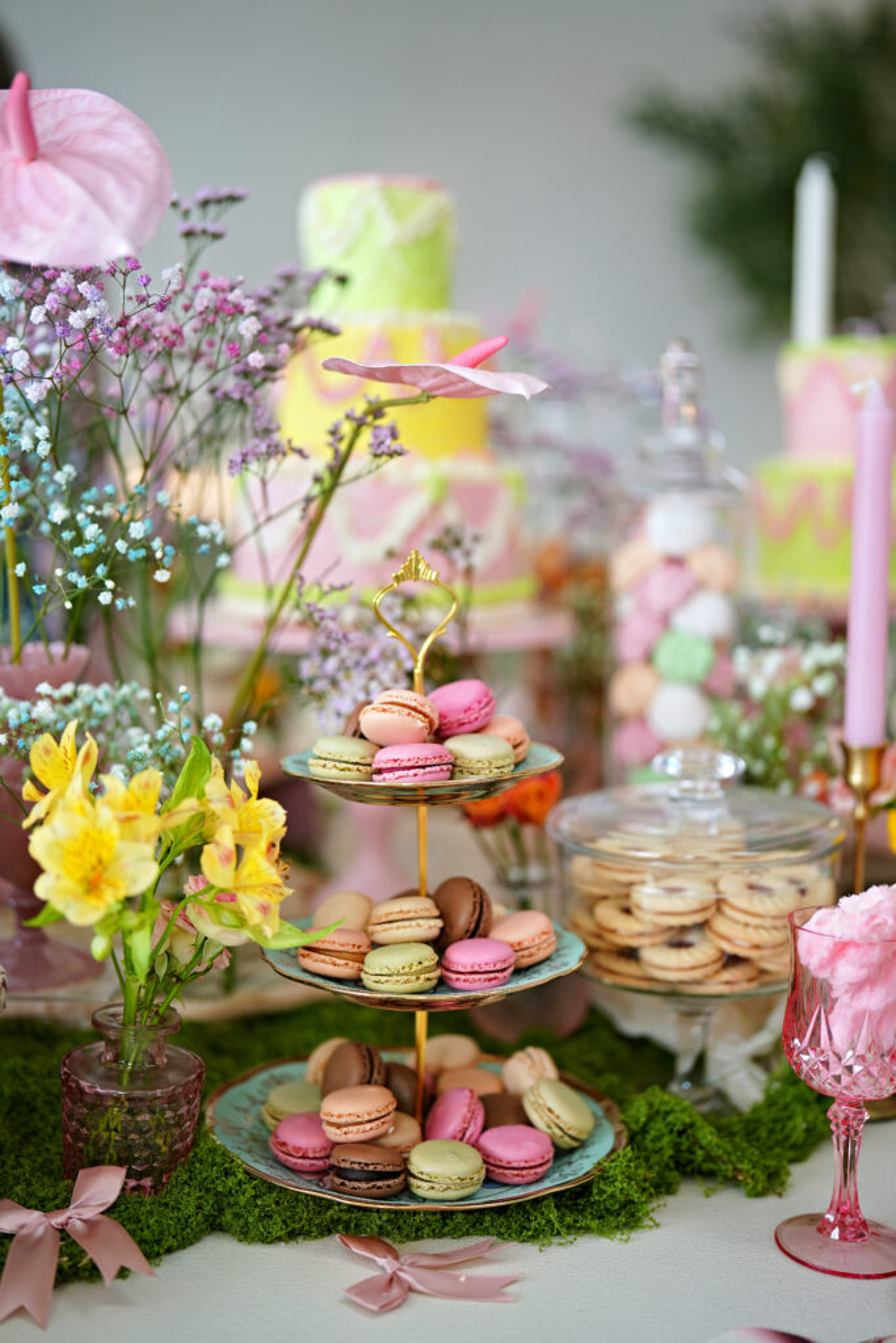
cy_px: 672
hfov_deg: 27.0
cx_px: 448
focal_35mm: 50
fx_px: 1866
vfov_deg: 39.6
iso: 320
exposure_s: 1/200
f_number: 1.4
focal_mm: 50
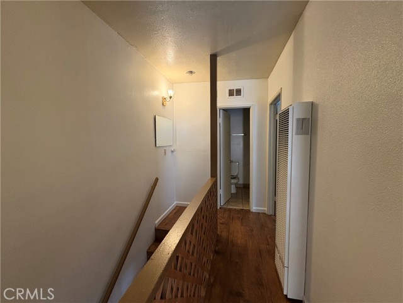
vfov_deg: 85.7
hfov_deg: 102.1
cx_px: 202
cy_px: 152
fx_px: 163
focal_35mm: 14
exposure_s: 1/60
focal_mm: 2.22
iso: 320
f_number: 2.2
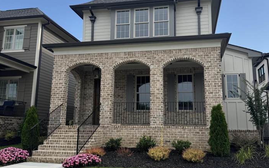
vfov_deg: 36.2
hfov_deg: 55.3
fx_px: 257
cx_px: 137
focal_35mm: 35
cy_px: 74
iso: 80
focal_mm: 6.76
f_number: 1.78
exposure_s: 1/3597
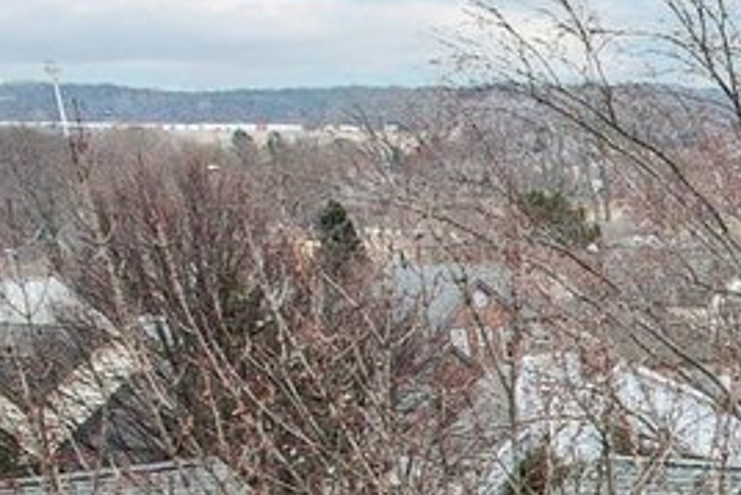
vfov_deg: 9.2
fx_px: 2739
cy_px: 1203
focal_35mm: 133
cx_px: 2010
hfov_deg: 11.4
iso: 150
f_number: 2.8
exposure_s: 1/1000
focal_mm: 8.4
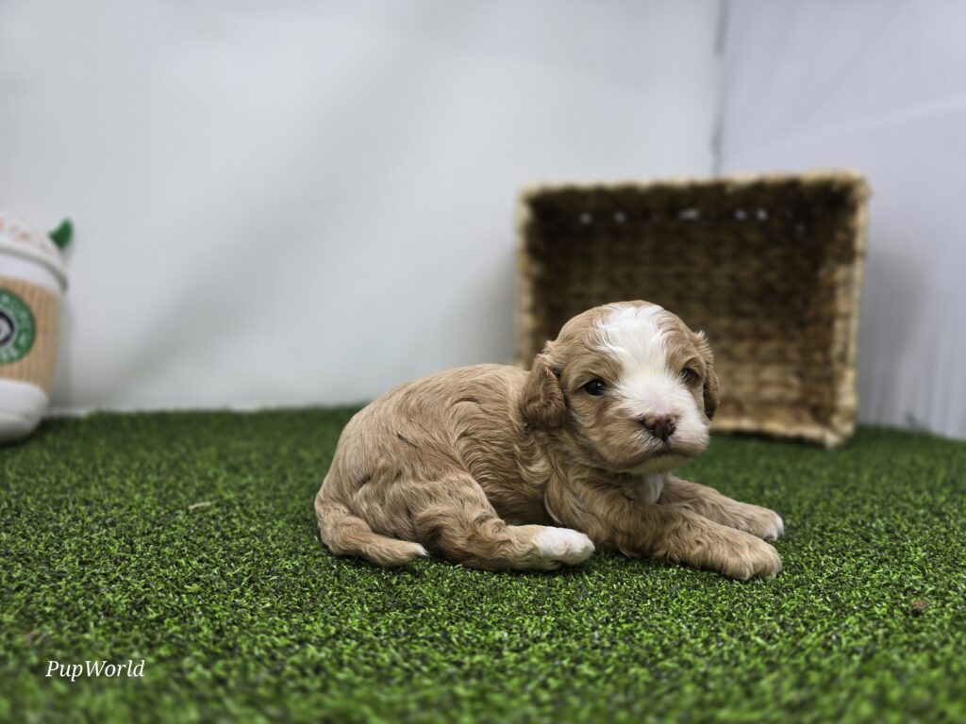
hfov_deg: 73.9
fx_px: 642
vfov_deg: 58.9
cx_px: 483
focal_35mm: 23
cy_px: 362
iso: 40
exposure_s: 1/120
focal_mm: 6.3
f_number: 1.7
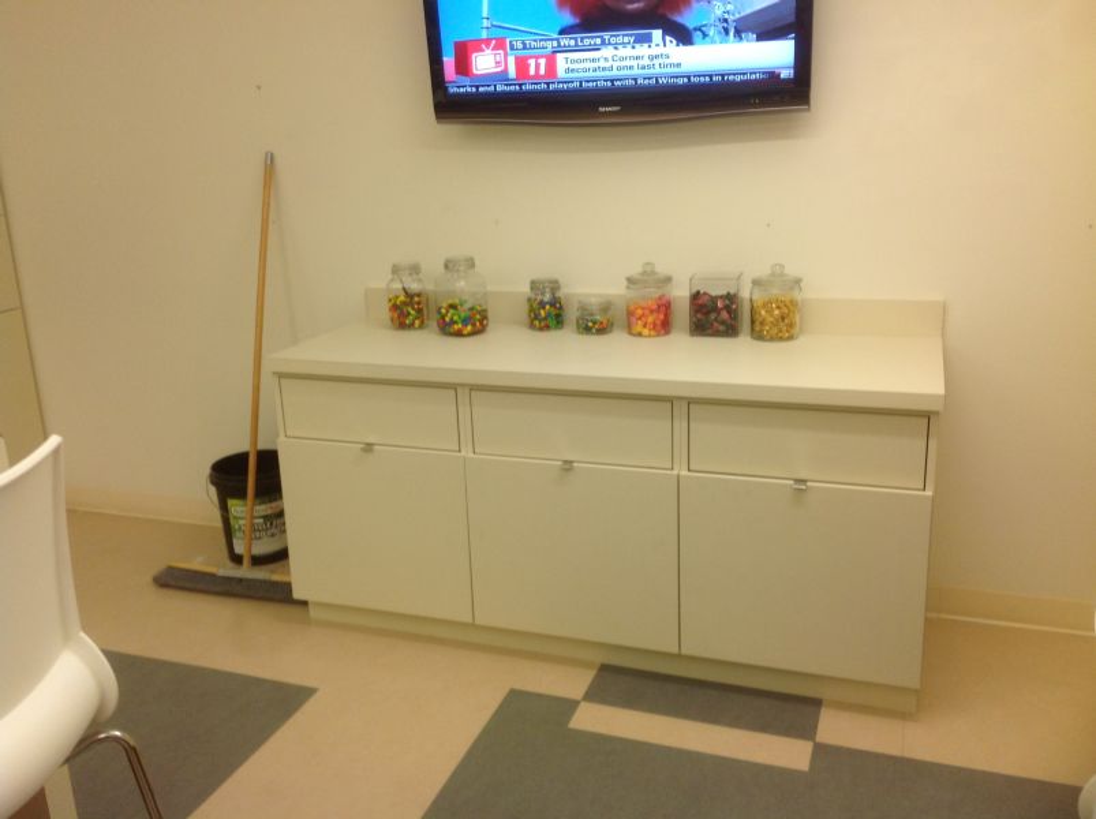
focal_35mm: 35
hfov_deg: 52.7
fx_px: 1107
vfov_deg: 40.6
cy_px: 410
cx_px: 548
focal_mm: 4.28
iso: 64
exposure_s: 1/24
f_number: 2.4
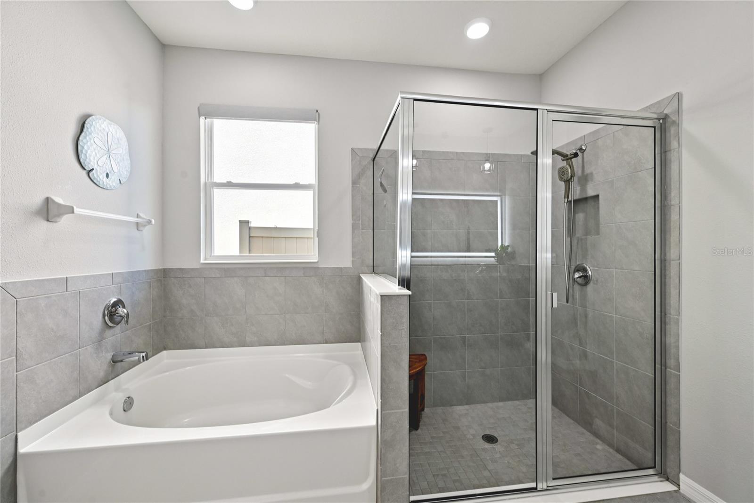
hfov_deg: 104.3
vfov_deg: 81.2
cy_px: 252
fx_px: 293
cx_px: 377
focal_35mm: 14
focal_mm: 14
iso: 400
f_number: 8
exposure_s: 1/100
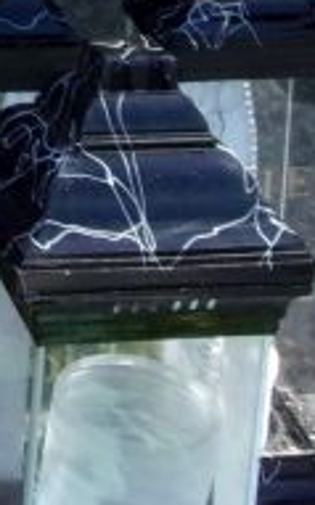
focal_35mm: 159
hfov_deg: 8.0
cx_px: -246
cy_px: -291
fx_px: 2189
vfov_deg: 12.4
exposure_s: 1/100
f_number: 10.8
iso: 200
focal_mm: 5.1
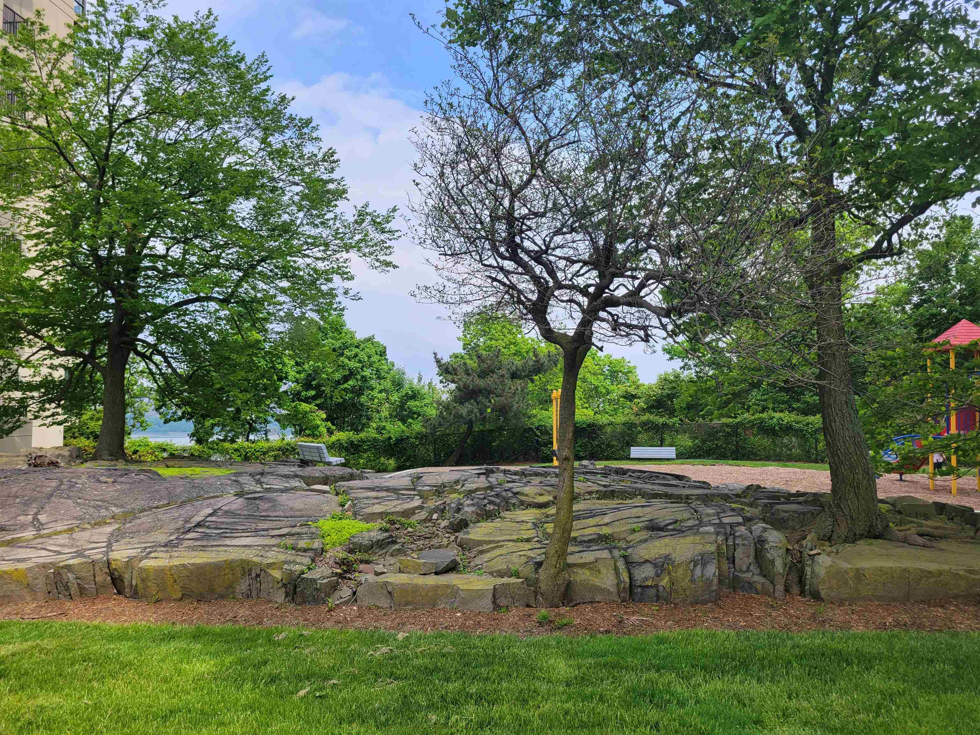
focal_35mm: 26
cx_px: 490
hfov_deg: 67.3
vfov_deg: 53.1
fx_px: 736
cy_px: 368
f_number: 1.8
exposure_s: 1/1819
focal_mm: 5.4
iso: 40
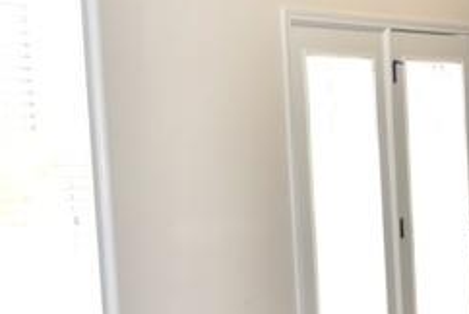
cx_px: 740
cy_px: 331
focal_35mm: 131
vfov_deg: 10.4
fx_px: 1709
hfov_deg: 14.4
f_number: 4.5
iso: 400
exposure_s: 1/80
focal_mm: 31
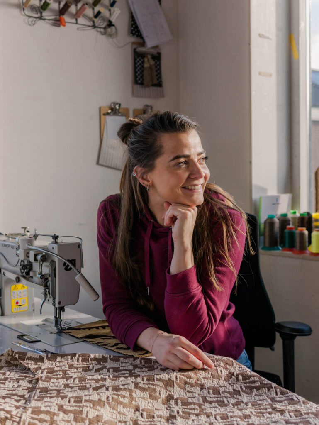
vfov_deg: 38.2
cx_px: 160
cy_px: 212
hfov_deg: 29.1
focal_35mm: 50
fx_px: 614
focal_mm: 25
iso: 160
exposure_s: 1/400
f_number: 2.5
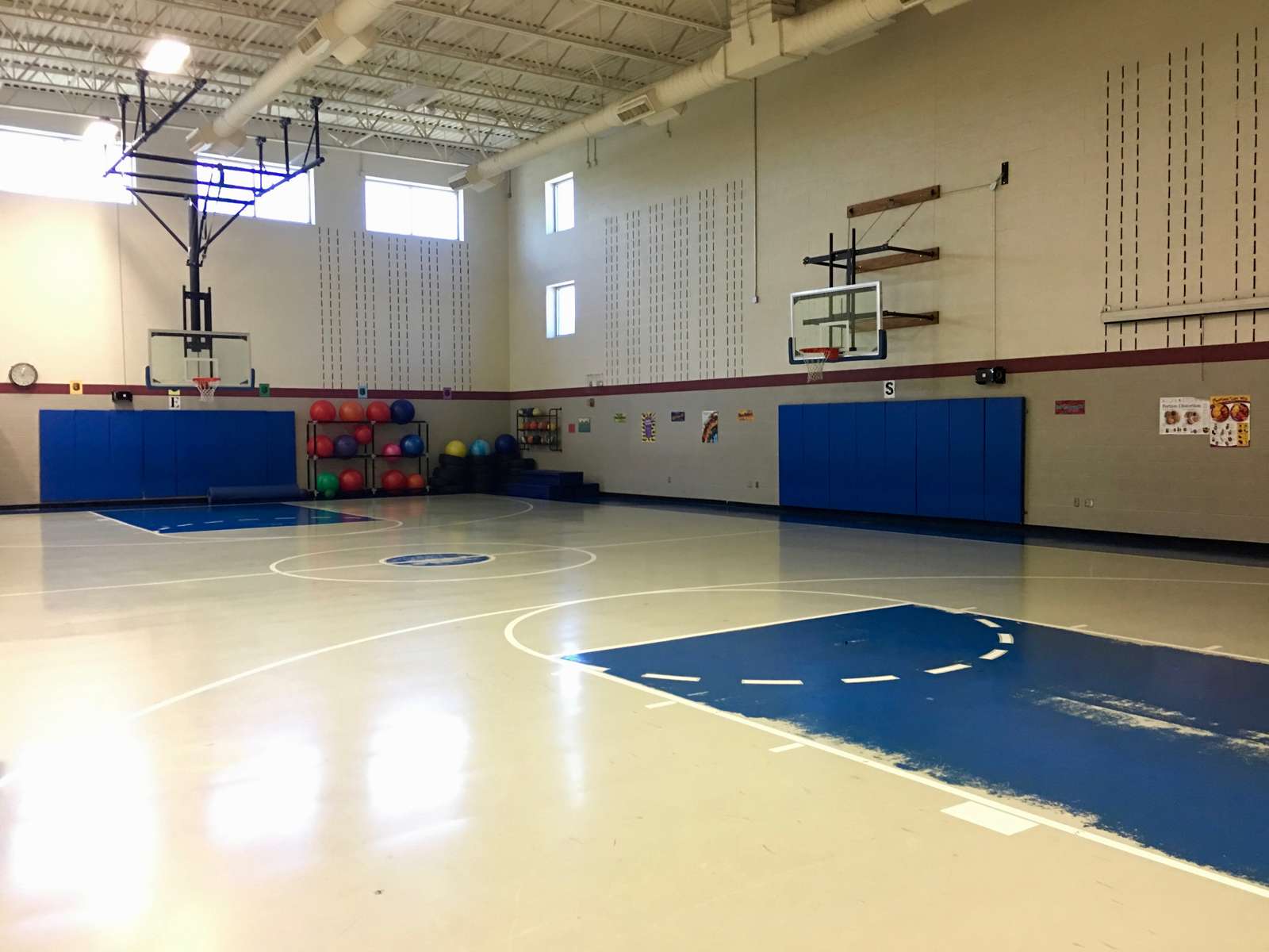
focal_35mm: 29
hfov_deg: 61.7
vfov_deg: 48.2
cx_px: 634
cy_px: 476
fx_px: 1063
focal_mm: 4.15
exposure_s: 1/15
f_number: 2.2
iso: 100
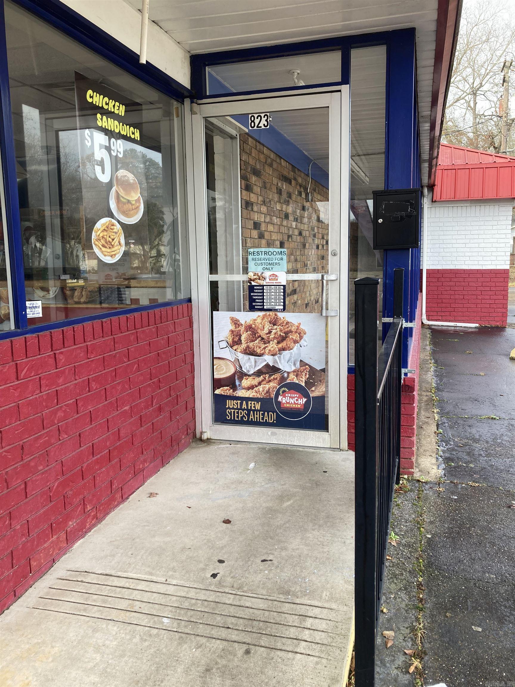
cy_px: 344
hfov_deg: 49.7
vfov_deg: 63.4
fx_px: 555
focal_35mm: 28
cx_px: 258
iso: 20
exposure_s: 1/144
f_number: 1.8
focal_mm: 3.99
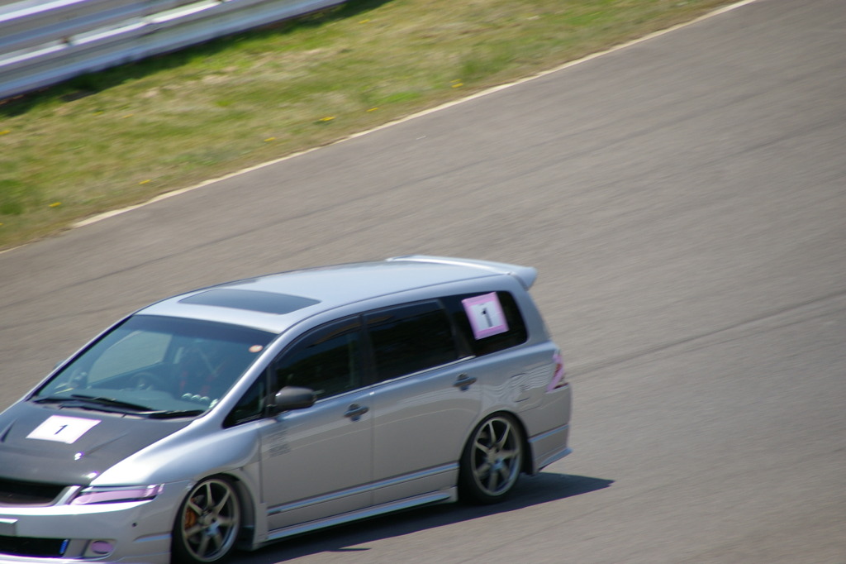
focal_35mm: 375
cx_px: 423
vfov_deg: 3.7
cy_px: 282
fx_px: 8809
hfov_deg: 5.5
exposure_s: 1/350
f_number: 8
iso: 200
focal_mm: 250
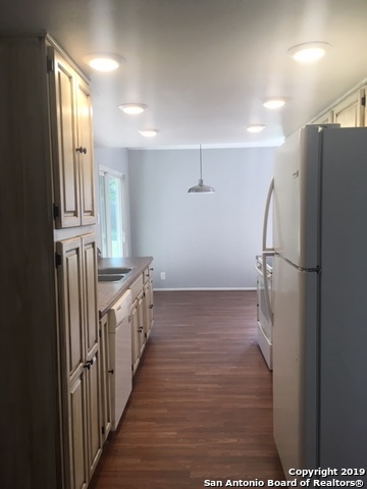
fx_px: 410
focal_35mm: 29
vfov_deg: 61.7
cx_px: 184
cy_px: 244
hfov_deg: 48.2
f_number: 2.2
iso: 25
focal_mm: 4.15
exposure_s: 1/40
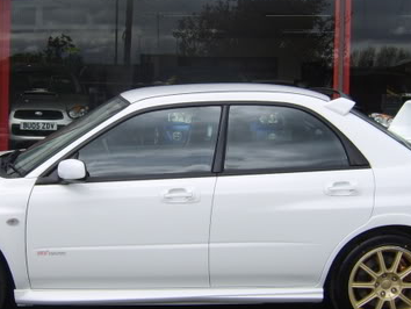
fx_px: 665
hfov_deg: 34.2
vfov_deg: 26.1
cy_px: 131
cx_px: 164
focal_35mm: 56
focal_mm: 8.13
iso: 71
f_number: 6.7
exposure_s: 1/324
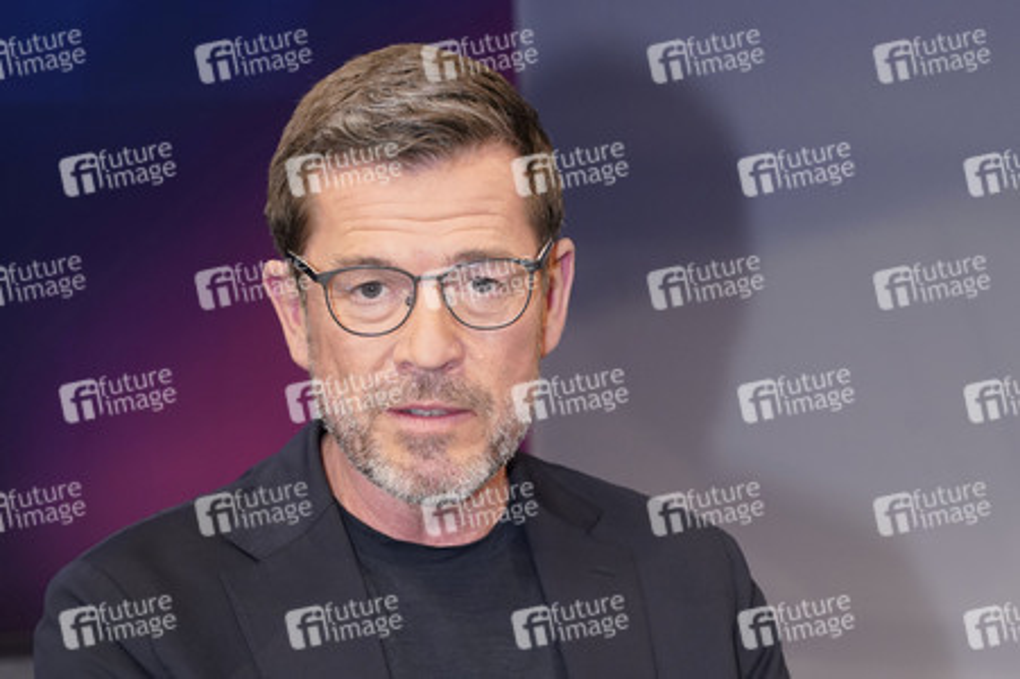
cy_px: 340
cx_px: 510
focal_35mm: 67
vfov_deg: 20.3
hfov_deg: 30.1
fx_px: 1897
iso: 2000
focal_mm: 67
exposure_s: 1/125
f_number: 5.6
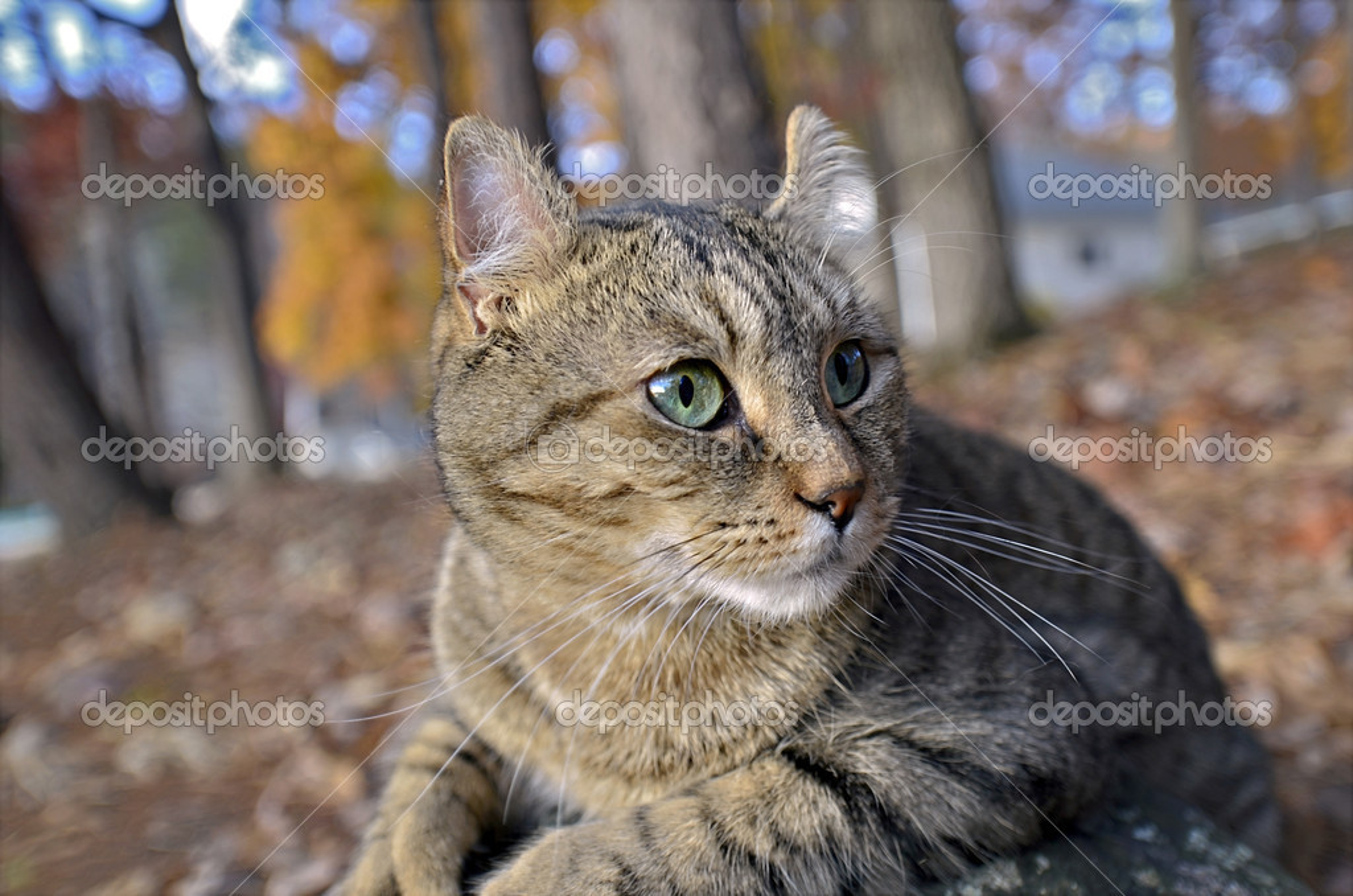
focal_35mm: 36
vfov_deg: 36.7
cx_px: 676
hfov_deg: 53.2
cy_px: 448
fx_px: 1350
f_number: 2.8
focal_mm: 24
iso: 200
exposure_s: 1/60
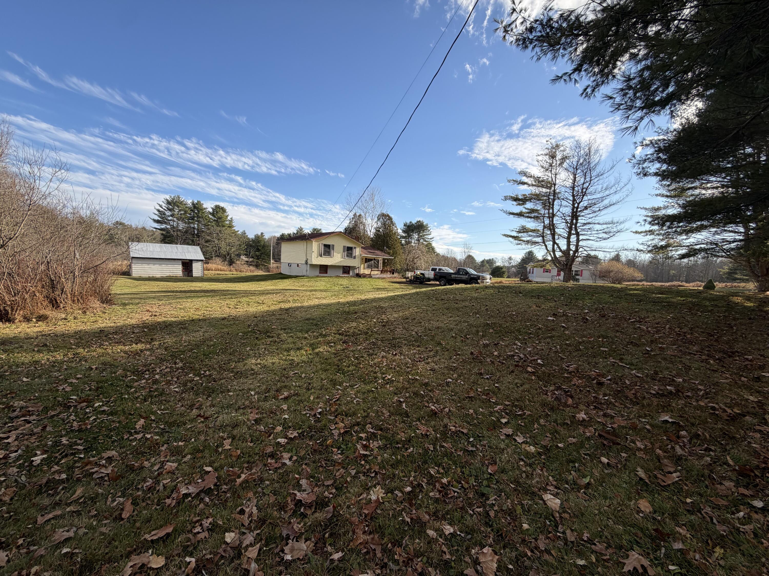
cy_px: 288
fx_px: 311
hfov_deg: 102.1
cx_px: 384
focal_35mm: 14
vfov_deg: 85.7
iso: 32
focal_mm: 2.22
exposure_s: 1/770
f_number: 2.2
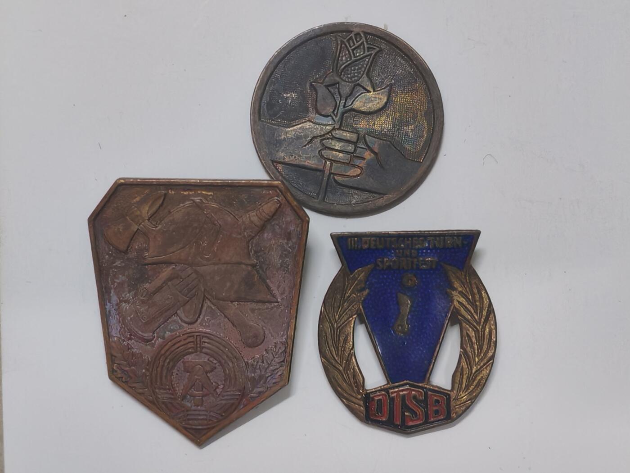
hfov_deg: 28.6
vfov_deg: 21.6
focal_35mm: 68
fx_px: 1238
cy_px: 236
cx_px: 315
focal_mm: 5.52
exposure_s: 1/50
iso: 800
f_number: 1.95
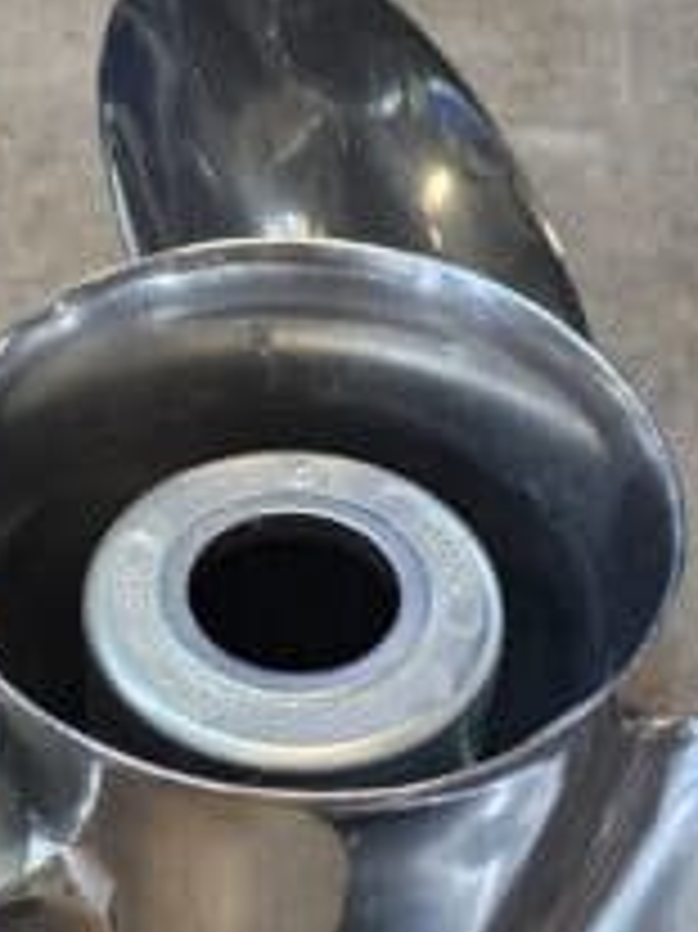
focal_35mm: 74
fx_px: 1992
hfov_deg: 19.8
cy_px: 993
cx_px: 270
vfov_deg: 24.8
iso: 250
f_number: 1.8
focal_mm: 6.4
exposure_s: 1/120
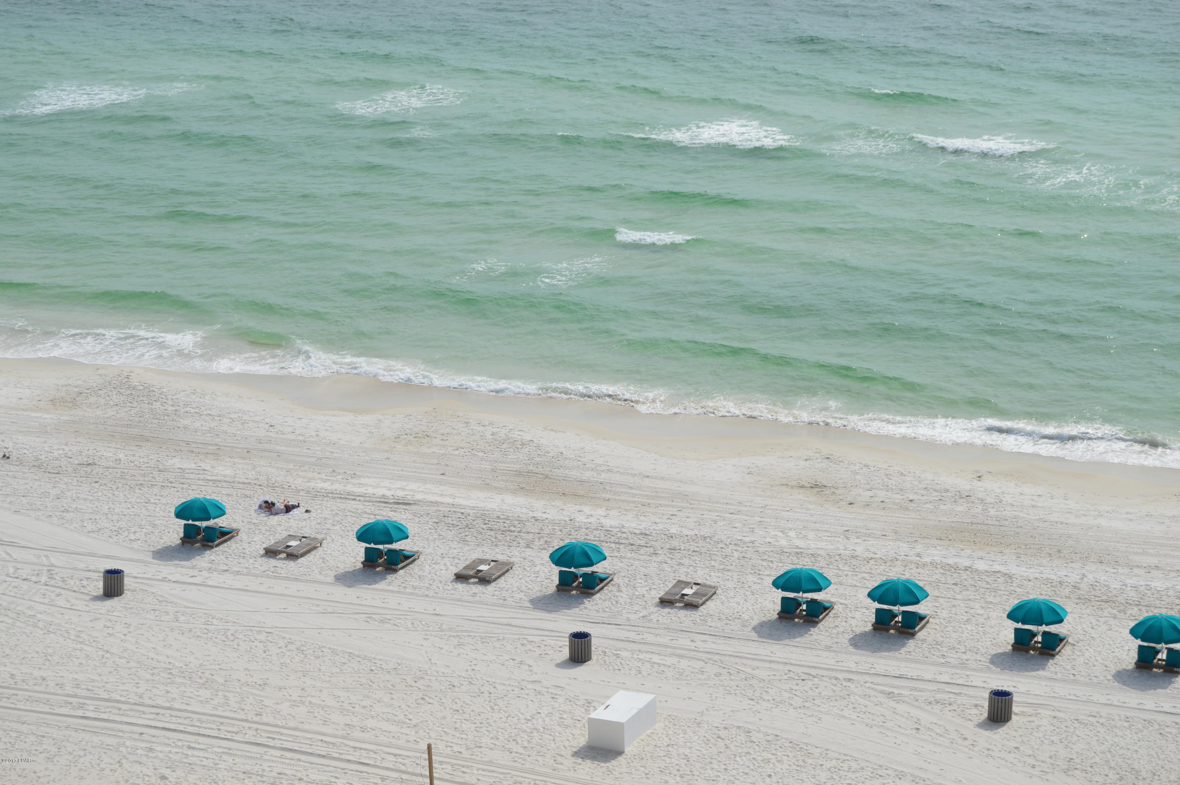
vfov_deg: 16.5
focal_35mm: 82
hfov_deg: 24.6
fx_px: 2701
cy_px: 392
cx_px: 590
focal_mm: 55
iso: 100
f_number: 10
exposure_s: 1/400
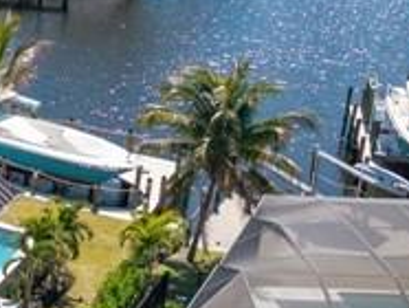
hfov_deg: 13.0
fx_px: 1562
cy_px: 84
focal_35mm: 132
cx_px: -402
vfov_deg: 11.2
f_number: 1.8
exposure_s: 1/500
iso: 100
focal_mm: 8.67
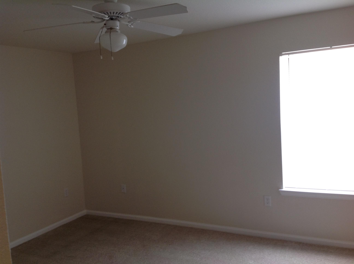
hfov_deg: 52.7
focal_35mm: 35
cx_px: 177
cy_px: 132
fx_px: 357
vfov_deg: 40.6
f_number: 2.4
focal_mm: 4.28
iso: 64
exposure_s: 1/15
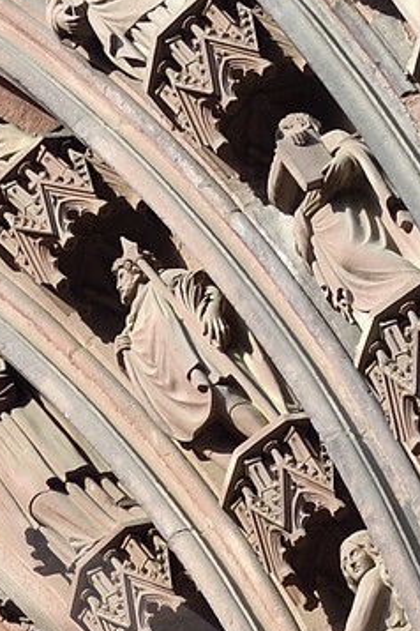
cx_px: -281
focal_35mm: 350
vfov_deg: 5.7
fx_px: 6125
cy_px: 1289
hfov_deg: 3.9
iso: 200
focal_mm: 52
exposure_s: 1/160
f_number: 10
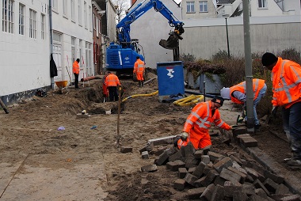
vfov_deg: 26.7
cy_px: 44
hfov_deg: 39.2
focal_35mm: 50
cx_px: 100
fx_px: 417
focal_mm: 21
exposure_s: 1/80
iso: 200
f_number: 4.5
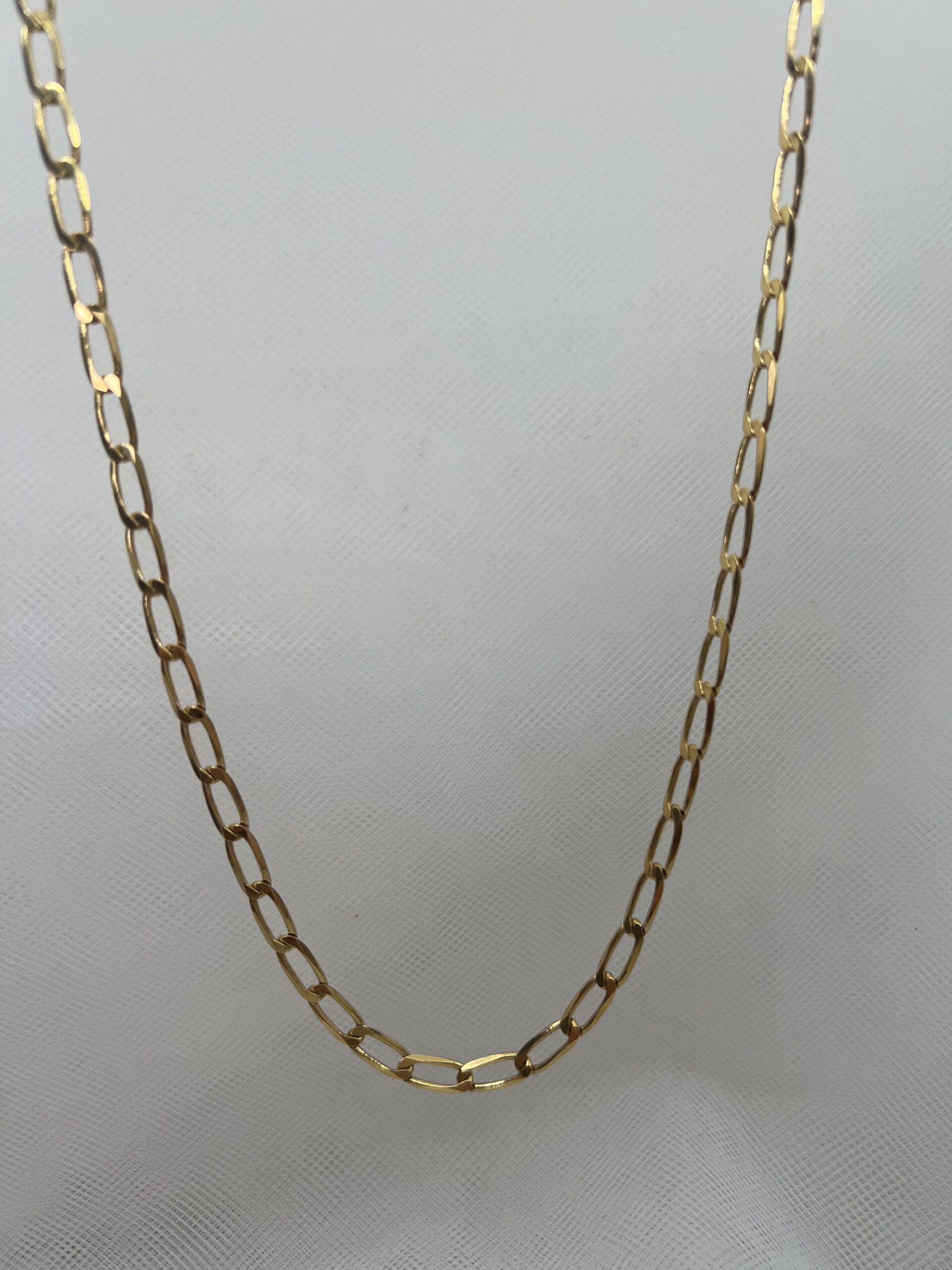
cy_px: 635
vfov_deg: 67.3
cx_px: 476
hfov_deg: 53.1
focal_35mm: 26
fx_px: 953
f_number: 1.5
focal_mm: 5.7
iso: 50
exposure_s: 1/683
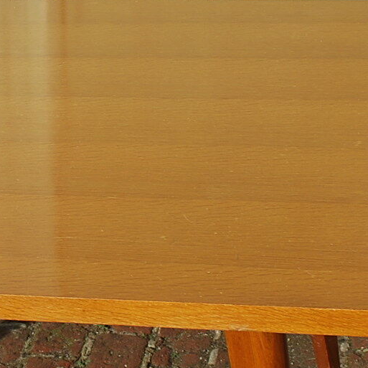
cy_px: 225
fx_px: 1275
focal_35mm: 106
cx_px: -84
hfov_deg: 15.8
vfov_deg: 16.4
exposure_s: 1/250
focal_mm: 22
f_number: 8
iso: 100
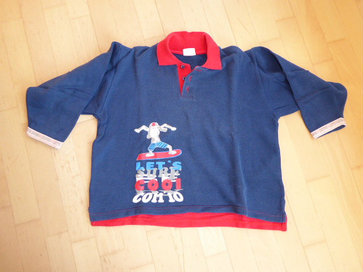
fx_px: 304
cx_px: 182
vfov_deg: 48.2
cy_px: 136
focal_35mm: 29
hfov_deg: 61.7
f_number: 3.5
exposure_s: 1/60
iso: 500
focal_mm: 5
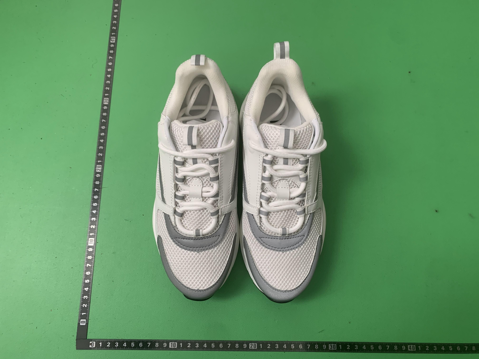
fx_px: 360
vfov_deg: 53.1
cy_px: 180
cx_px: 240
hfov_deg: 67.3
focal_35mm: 26
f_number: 1.8
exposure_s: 1/60
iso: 125
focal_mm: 4.25
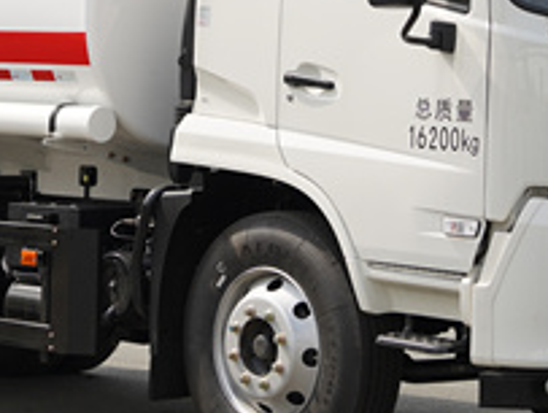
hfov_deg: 12.7
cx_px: 213
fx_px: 2458
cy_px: -77
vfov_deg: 9.5
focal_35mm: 155
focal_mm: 41
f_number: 3.2
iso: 125
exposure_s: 1/1250
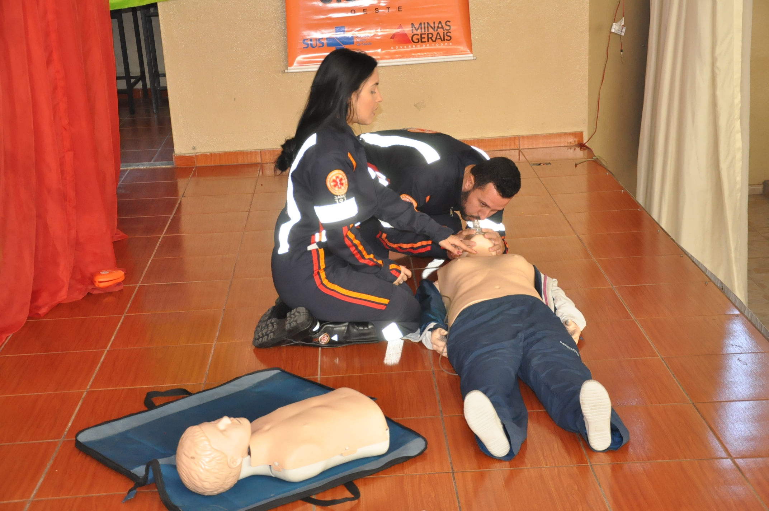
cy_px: 256
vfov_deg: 22.6
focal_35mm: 60
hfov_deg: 33.4
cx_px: 384
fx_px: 1280
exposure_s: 1/60
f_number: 5
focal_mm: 40
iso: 2000
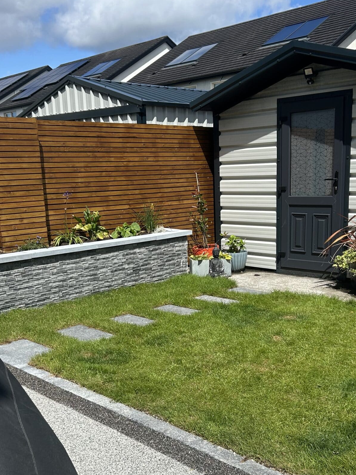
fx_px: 576
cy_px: 298
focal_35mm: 42
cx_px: 176
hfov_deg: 34.4
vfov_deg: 44.4
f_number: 1.5
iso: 50
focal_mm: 5.7
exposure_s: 1/5319
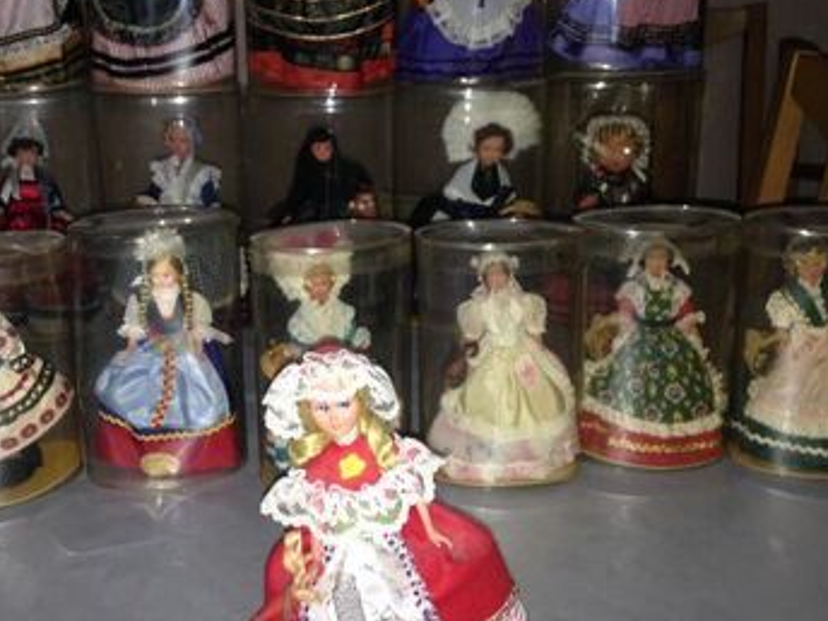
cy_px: 246
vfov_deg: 31.4
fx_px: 1100
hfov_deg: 40.9
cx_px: 298
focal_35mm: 46
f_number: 2.4
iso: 125
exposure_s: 1/16
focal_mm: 4.12
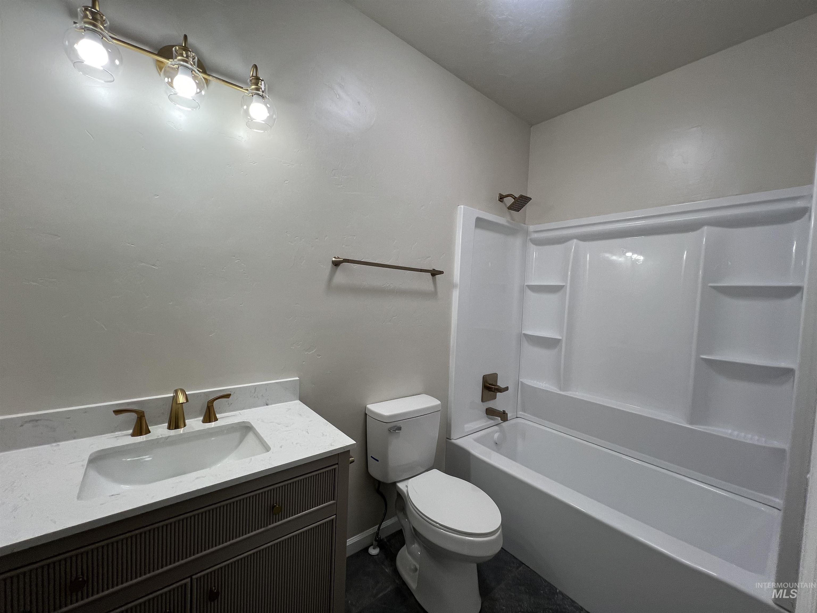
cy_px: 306
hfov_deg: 106.2
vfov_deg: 89.9
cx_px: 408
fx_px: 307
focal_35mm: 13
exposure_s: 1/120
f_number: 1.8
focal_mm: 1.57
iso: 64
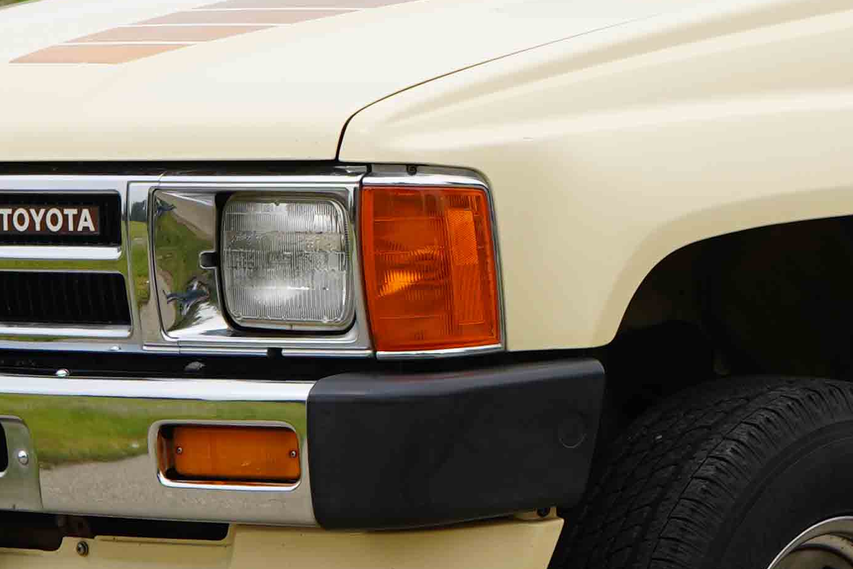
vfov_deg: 7.9
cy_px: 201
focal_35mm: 174
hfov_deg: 11.7
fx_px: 4123
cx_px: 845
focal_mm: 40
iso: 100
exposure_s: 1/125
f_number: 8
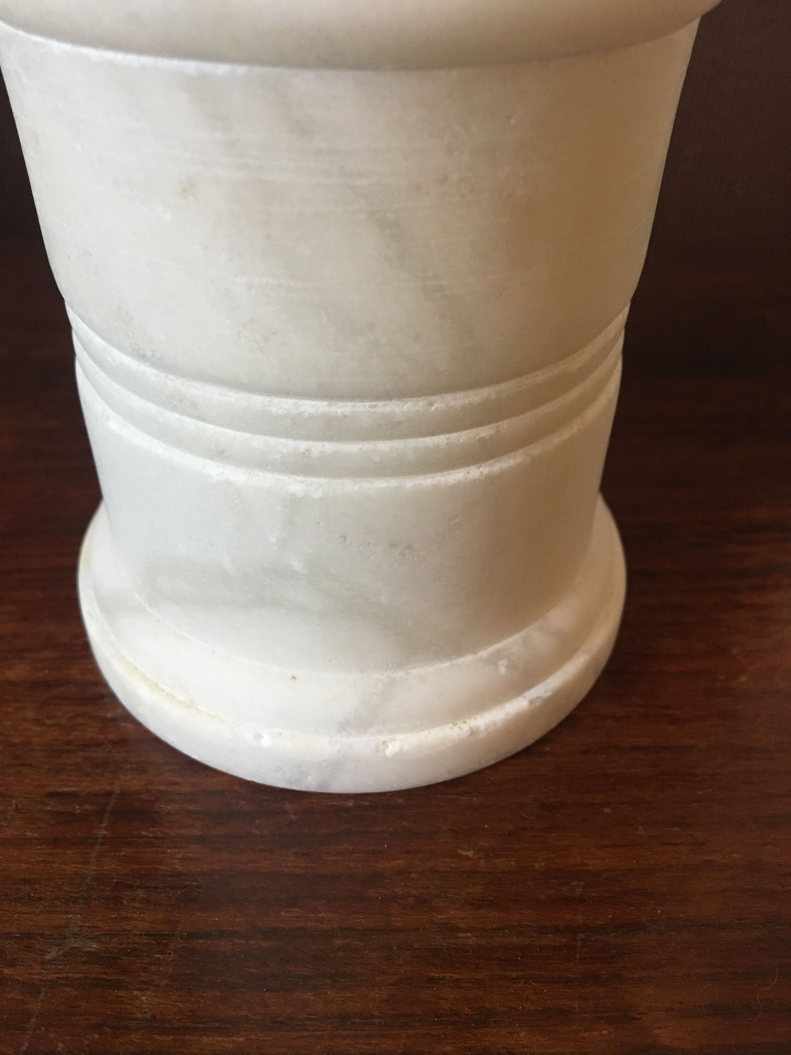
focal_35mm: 29
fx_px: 884
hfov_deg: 48.2
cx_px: 396
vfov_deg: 61.7
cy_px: 528
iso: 200
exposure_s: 1/33
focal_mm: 4.15
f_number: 2.2
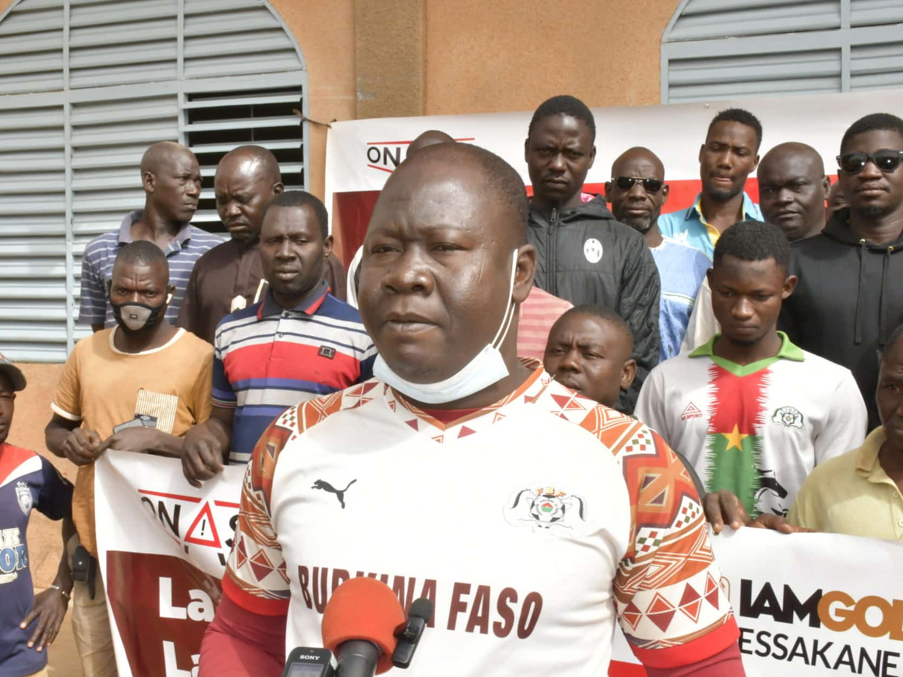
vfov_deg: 31.5
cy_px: 328
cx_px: 403
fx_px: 1200
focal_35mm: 46
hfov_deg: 41.2
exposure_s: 1/250
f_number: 25
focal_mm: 26
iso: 1600
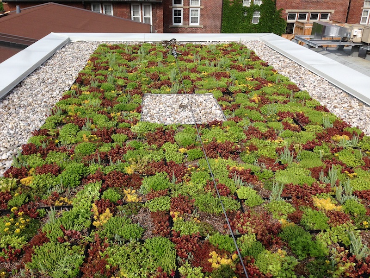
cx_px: 185
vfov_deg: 42.9
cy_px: 139
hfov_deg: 55.4
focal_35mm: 33
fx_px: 353
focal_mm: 4.13
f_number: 2.4
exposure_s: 1/1595
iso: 50
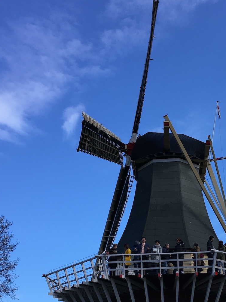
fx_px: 470
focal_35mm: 54
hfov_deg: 26.7
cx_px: 169
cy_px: 237
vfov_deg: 34.6
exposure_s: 1/1026
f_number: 2.2
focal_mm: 4.15
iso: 25
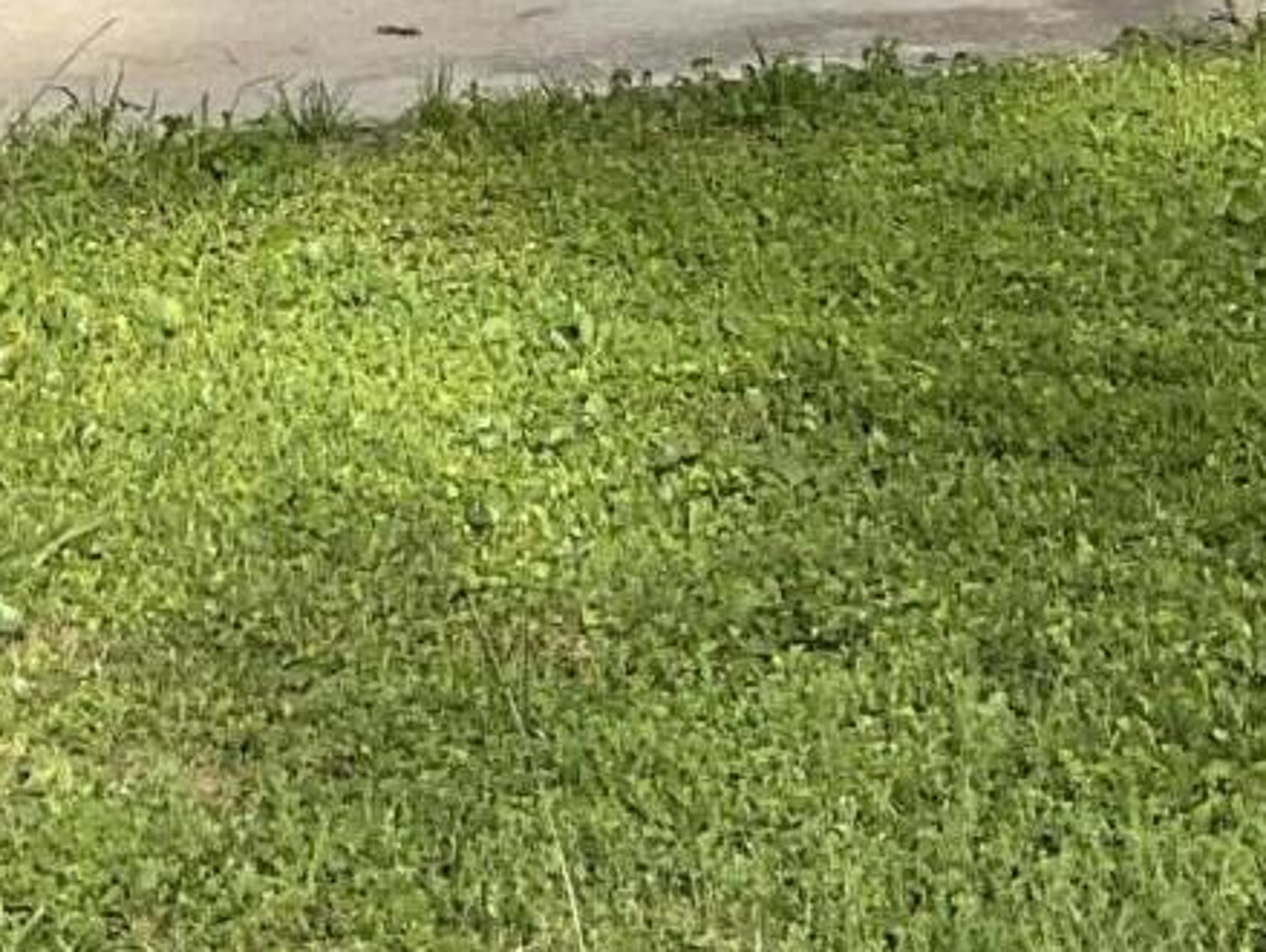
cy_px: -842
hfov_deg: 14.9
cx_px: 701
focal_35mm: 132
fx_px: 4832
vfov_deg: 10.5
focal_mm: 3
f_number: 1.8
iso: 16
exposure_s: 1/1342
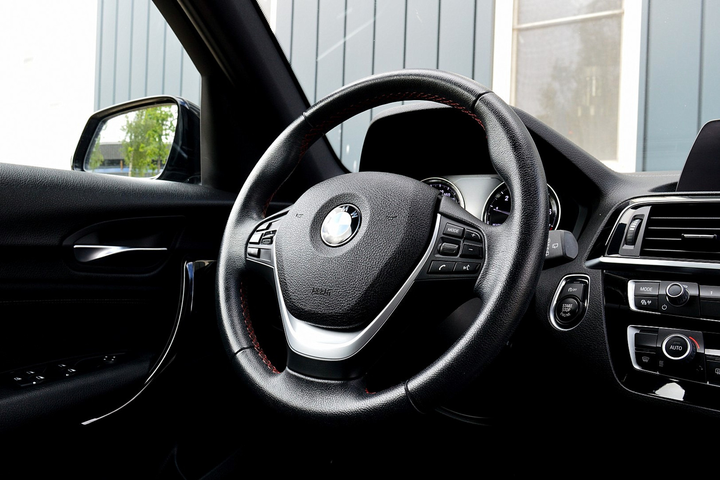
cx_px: 360
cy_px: 240
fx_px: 660
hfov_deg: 57.2
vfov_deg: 40.0
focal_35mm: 33
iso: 400
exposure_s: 1/80
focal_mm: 22
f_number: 8
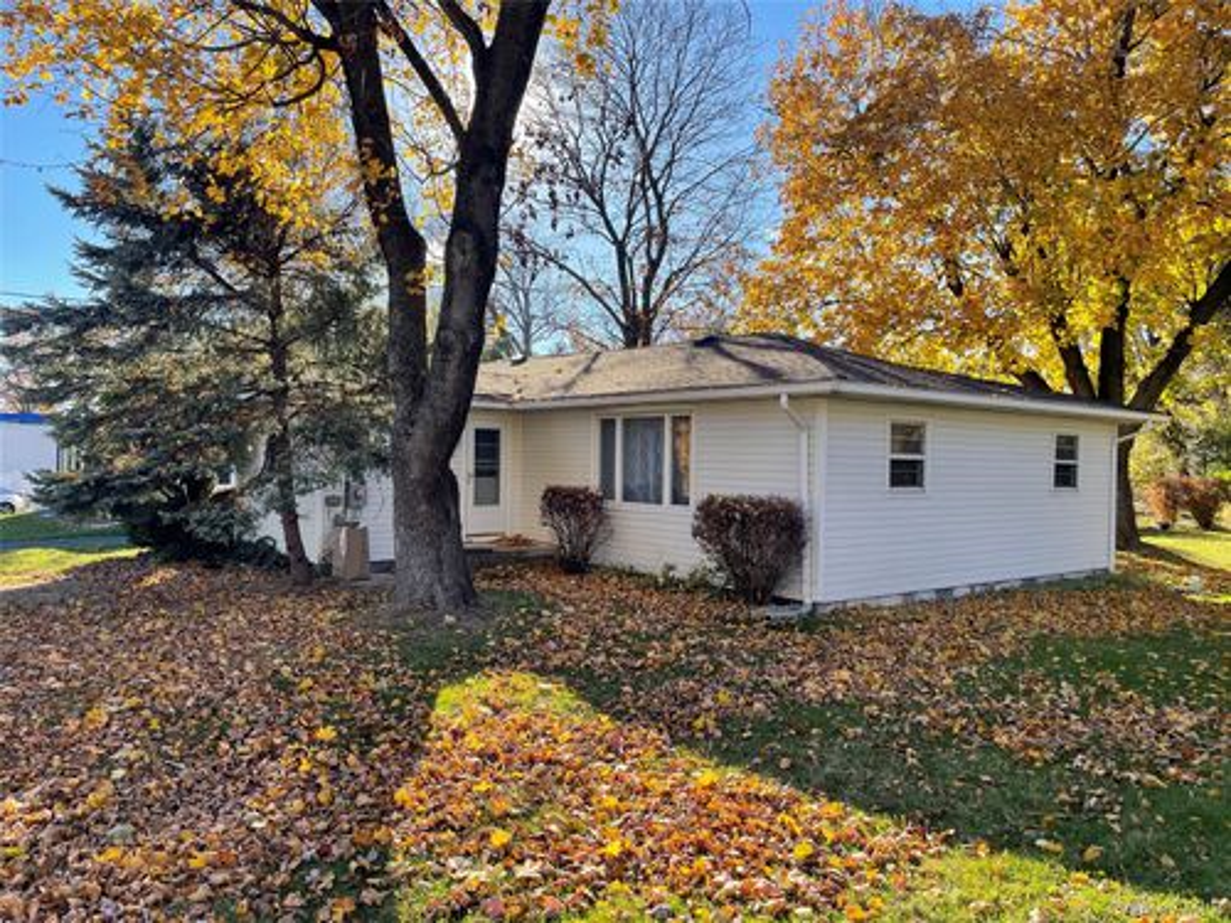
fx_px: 925
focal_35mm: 26
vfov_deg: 53.1
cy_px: 462
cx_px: 616
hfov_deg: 67.3
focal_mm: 4.2
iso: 32
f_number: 1.6
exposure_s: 1/988
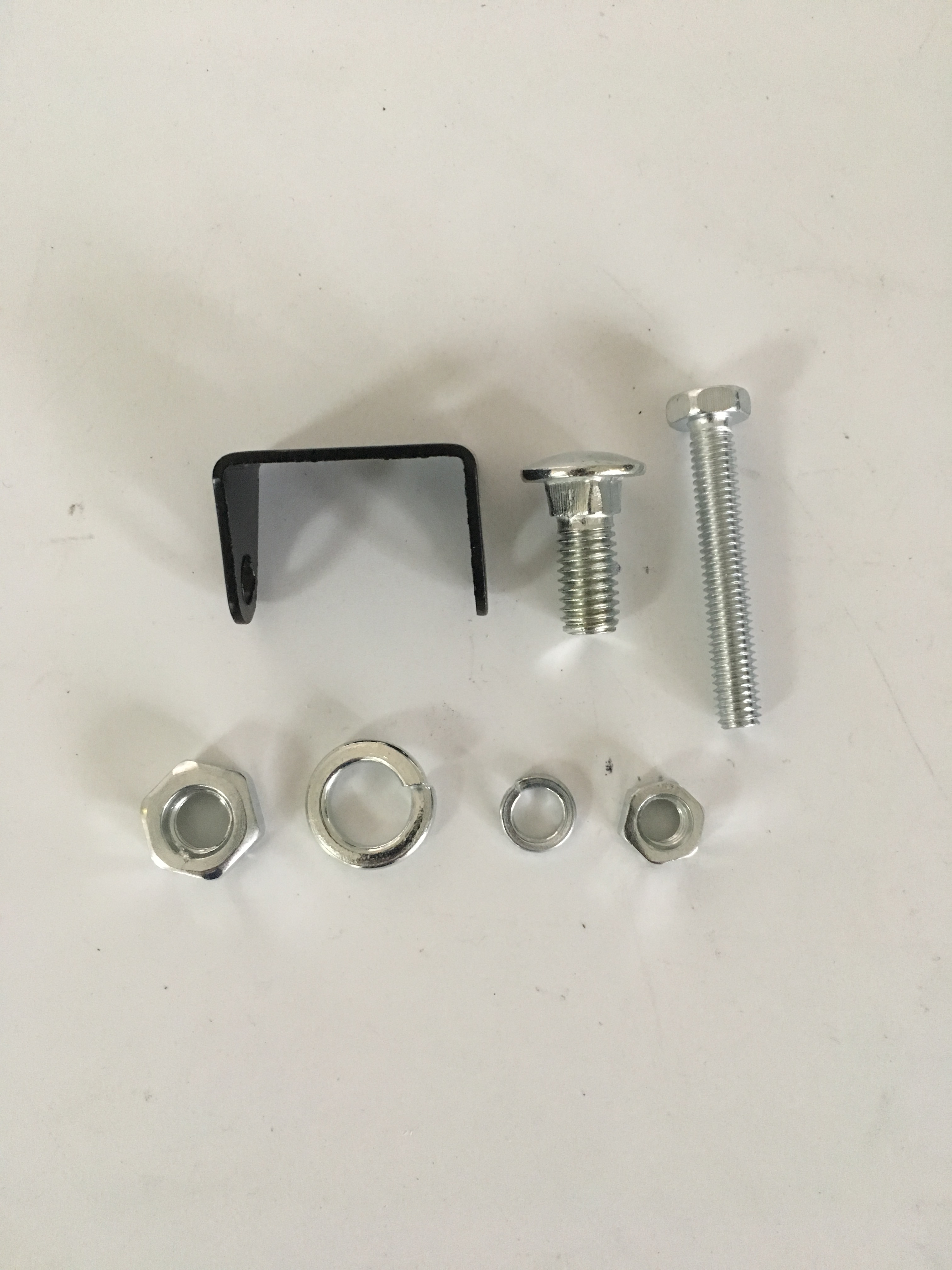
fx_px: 1063
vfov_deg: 61.7
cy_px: 635
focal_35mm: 29
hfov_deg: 48.2
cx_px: 476
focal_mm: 4.15
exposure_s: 1/33
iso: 250
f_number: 2.2
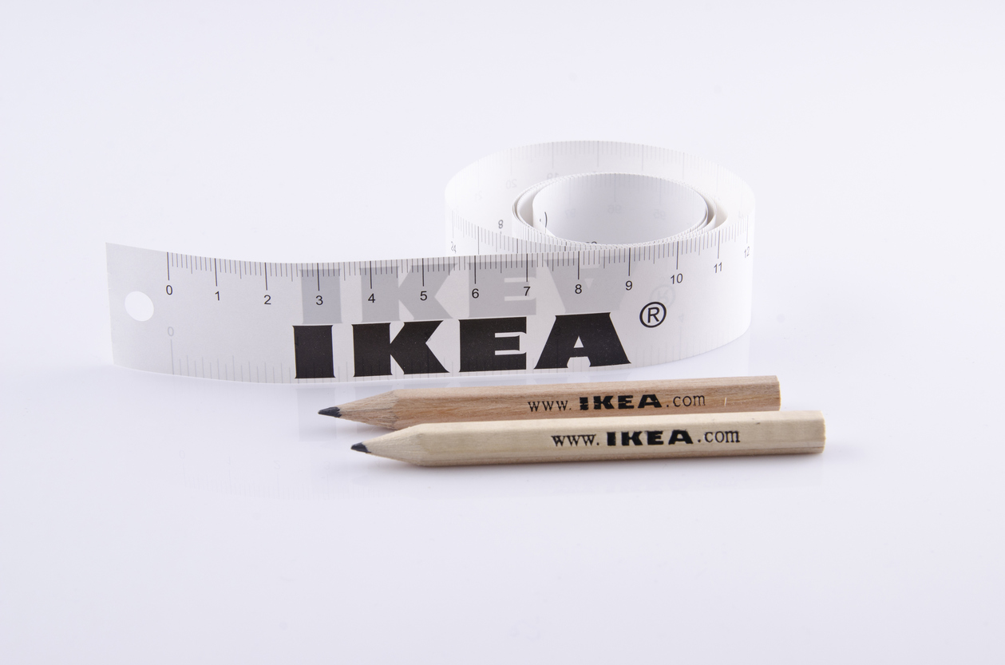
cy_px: 332
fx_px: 2298
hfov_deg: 24.7
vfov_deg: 16.5
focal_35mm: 82
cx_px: 502
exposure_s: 1/160
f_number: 14
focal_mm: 55
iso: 200
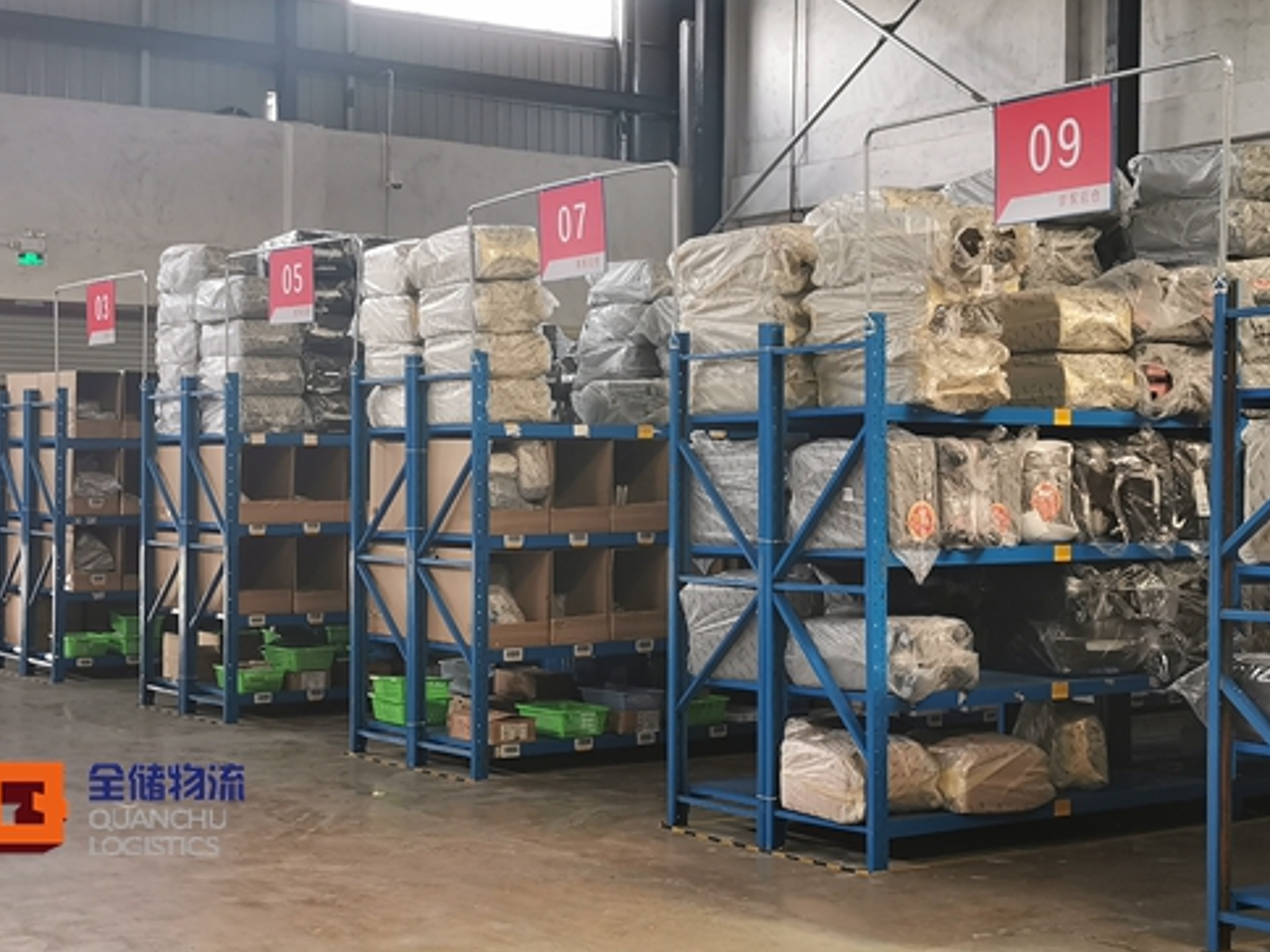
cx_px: 522
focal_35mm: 57
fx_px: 2091
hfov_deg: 33.7
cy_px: 446
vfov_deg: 25.7
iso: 125
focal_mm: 5.58
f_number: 1.8
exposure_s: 1/100
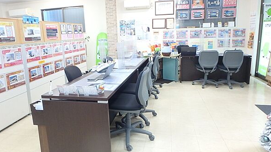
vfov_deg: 45.9
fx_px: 180
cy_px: 69
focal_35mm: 25
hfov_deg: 73.9
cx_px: 124
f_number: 3.5
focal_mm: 3.7
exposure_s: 1/30
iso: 400
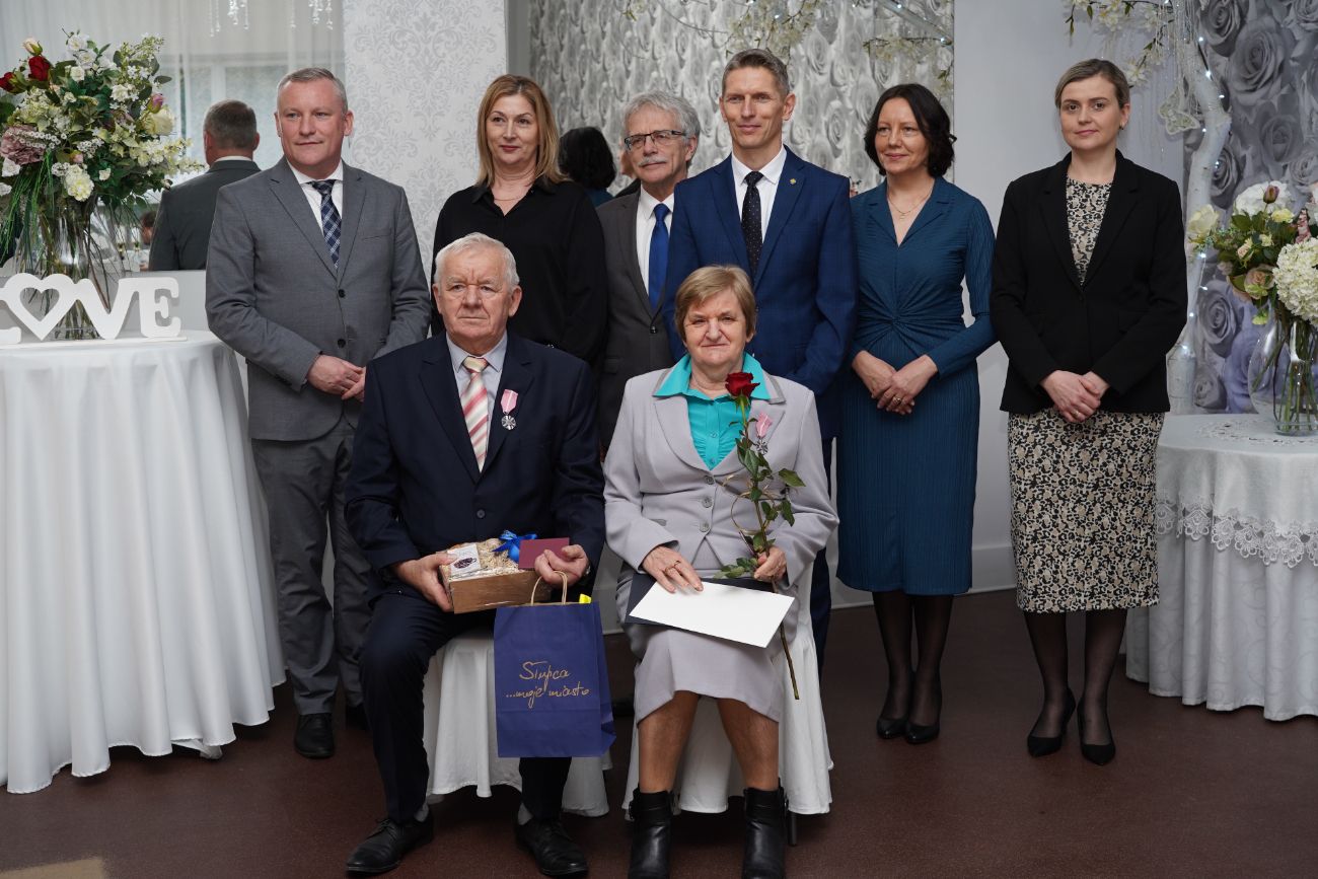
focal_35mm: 46
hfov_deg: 42.7
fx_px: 1684
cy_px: 440
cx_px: 659
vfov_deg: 29.3
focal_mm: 46
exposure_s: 1/100
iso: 500
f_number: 5
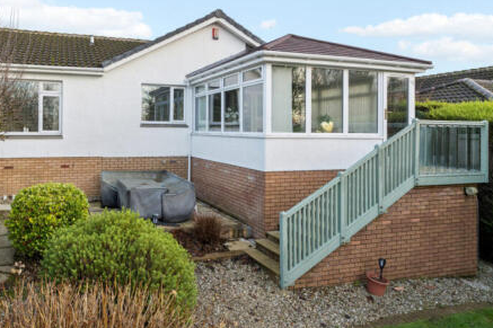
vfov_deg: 51.3
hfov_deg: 70.1
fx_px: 339
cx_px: 166
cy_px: 127
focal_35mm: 25
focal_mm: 11
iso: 400
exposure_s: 1/160
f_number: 7.1
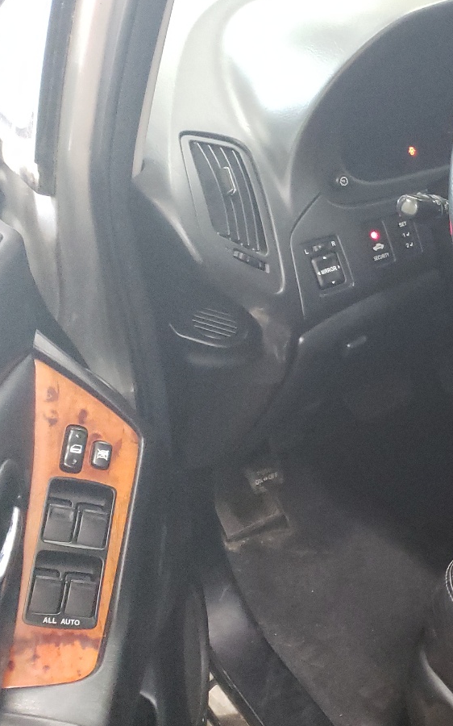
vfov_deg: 41.0
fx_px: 969
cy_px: 415
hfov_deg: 23.1
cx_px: 601
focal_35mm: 49
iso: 491
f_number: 1.5
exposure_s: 1/24
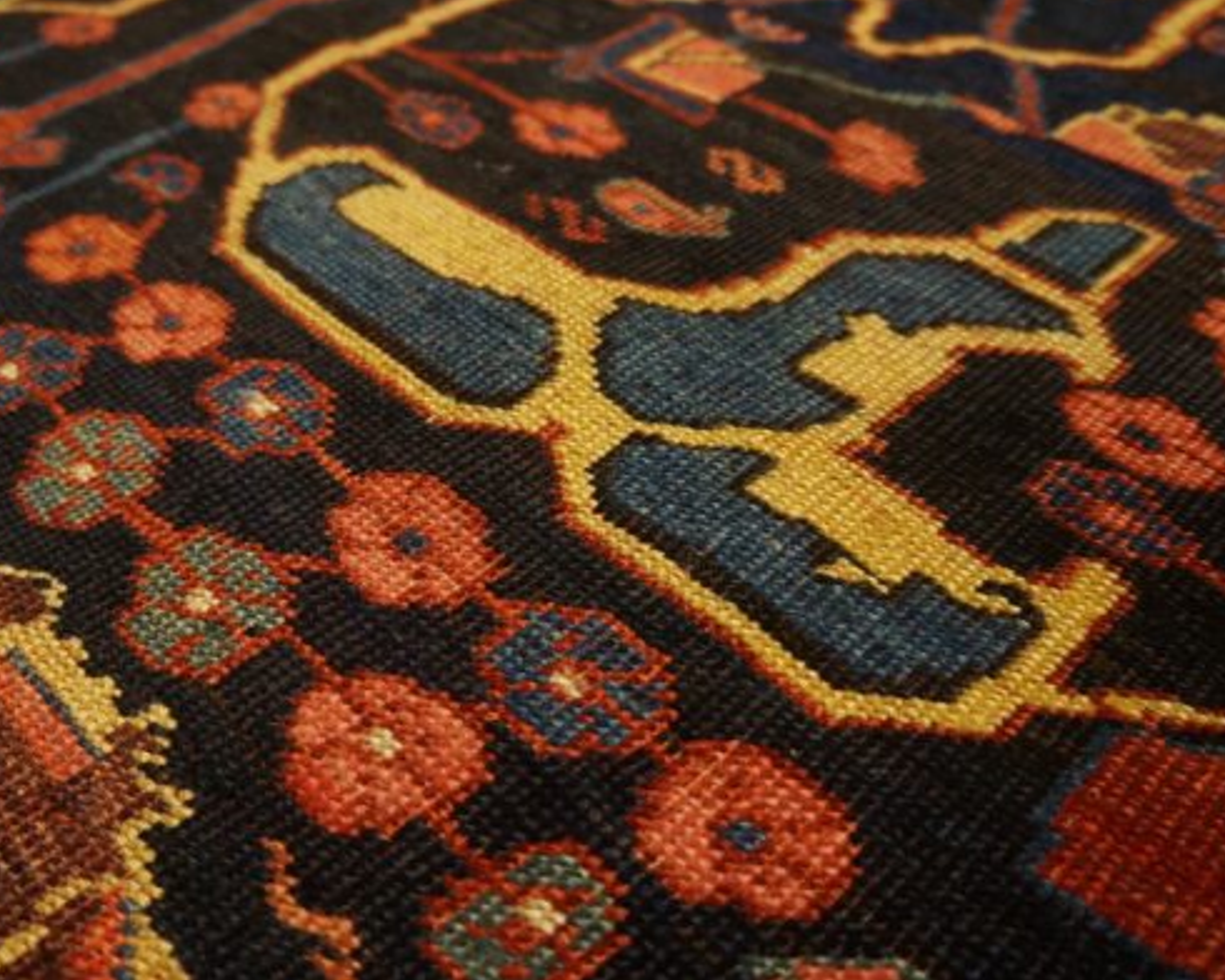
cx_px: 555
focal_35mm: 31
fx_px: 1124
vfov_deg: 47.1
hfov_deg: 57.1
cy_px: 484
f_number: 4
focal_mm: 18
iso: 1250
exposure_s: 1/60
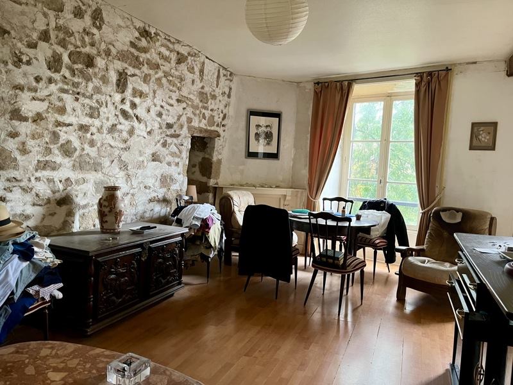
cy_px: 192
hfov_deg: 67.3
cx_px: 256
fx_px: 385
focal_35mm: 26
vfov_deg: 53.1
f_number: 1.6
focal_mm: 5.1
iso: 500
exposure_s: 1/51
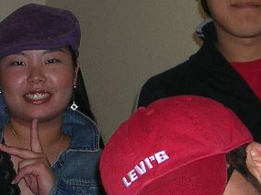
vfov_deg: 10.5
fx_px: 1061
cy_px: 150
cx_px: 56
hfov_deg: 14.0
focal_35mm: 141
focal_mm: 5.8
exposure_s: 1/60.1
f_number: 2.8
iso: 50
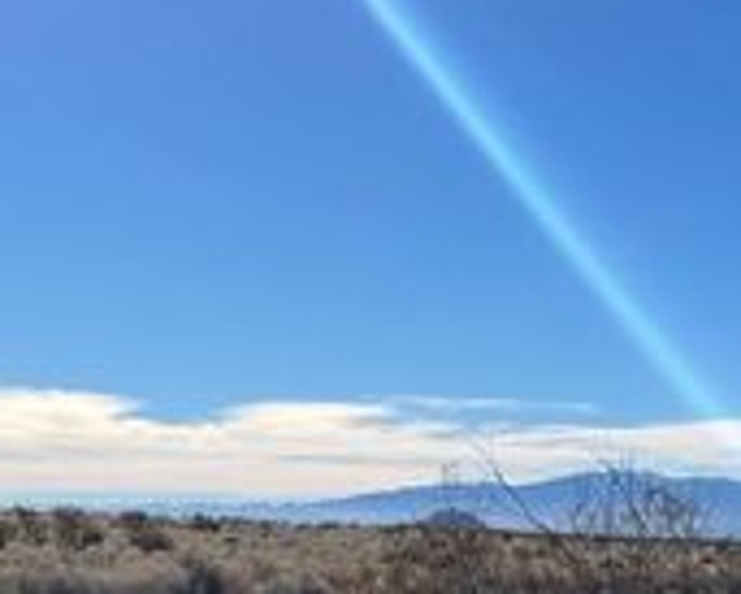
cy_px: 583
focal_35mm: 74
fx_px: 1624
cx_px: 667
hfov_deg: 24.9
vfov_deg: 20.1
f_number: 1.6
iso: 32
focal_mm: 4.2
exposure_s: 1/6897
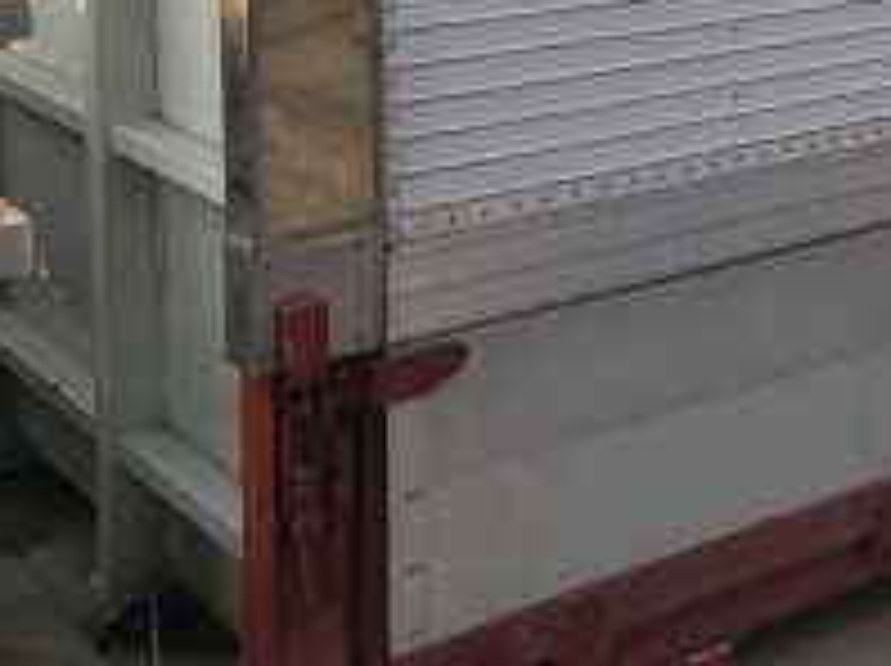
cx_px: 837
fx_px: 1825
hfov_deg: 26.3
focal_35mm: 71
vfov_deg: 19.2
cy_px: -187
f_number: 1.8
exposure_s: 1/777
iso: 50
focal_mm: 4.25
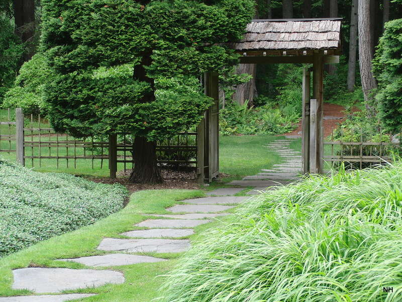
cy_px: 151
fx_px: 964
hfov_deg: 23.6
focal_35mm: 83
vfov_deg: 17.8
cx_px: 201
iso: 100
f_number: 4.1
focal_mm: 14.35
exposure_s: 1/100
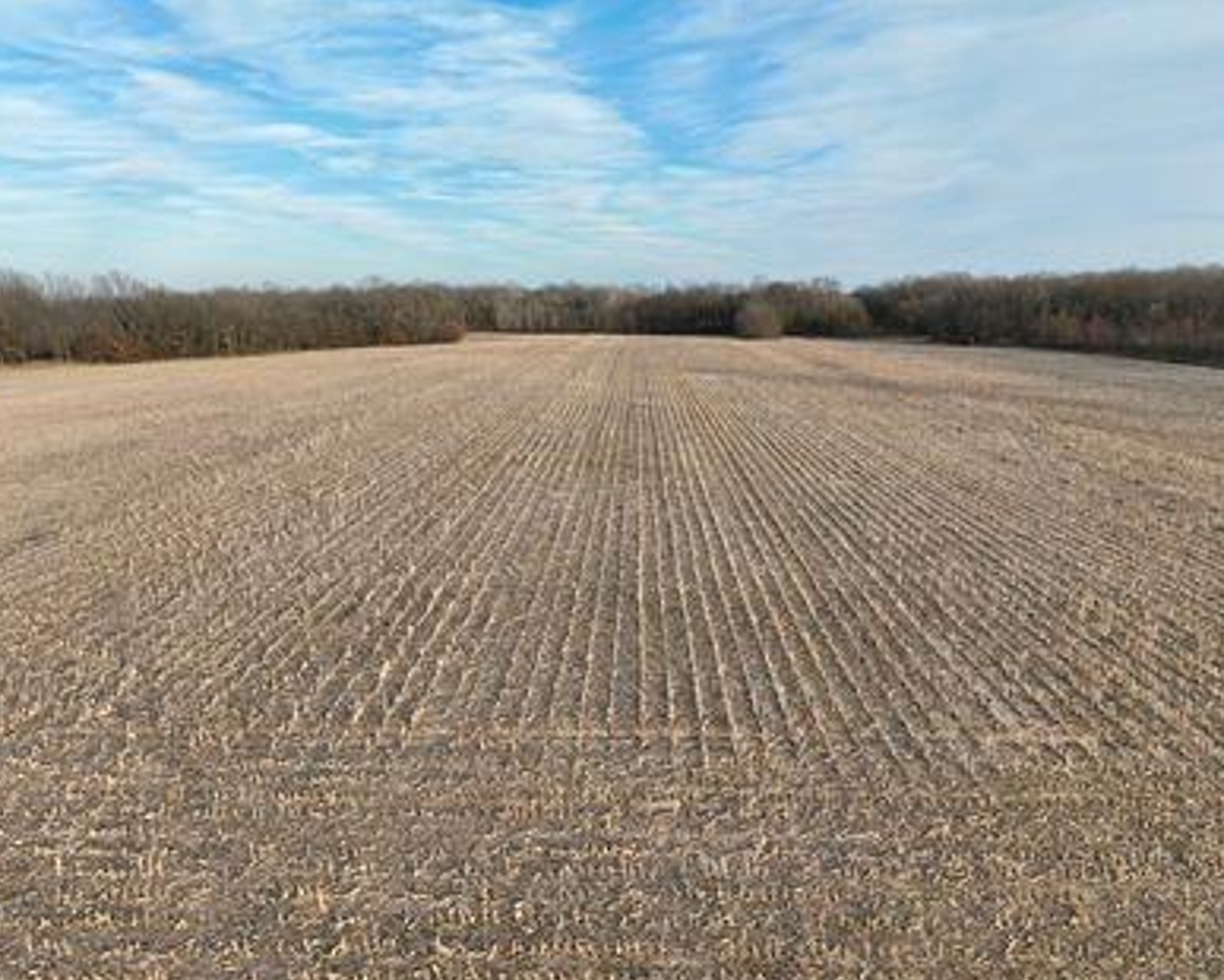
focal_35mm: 26
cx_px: 642
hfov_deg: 66.0
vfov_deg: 55.0
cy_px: 506
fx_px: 942
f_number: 2.8
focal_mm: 12.29
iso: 200
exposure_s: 1/640
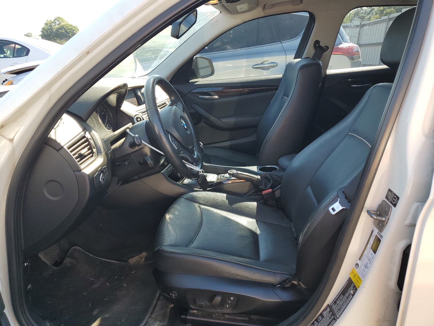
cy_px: 163
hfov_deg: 67.3
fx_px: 326
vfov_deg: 53.1
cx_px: 217
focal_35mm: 26
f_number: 1.5
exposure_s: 1/333
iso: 50
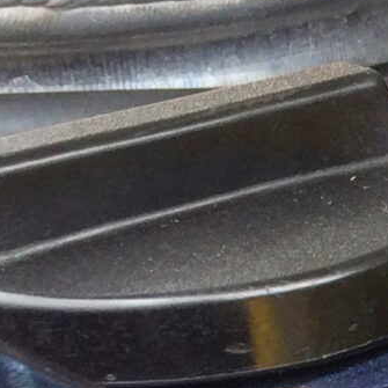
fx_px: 2486
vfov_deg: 8.5
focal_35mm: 196
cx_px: 1053
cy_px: 779
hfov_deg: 8.0
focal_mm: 4.15
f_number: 2.2
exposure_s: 1/120
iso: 50
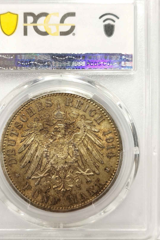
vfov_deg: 31.9
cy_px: 112
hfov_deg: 21.5
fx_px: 420
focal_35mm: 63
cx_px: 61
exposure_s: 1/100
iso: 160
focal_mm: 5.56
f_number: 16
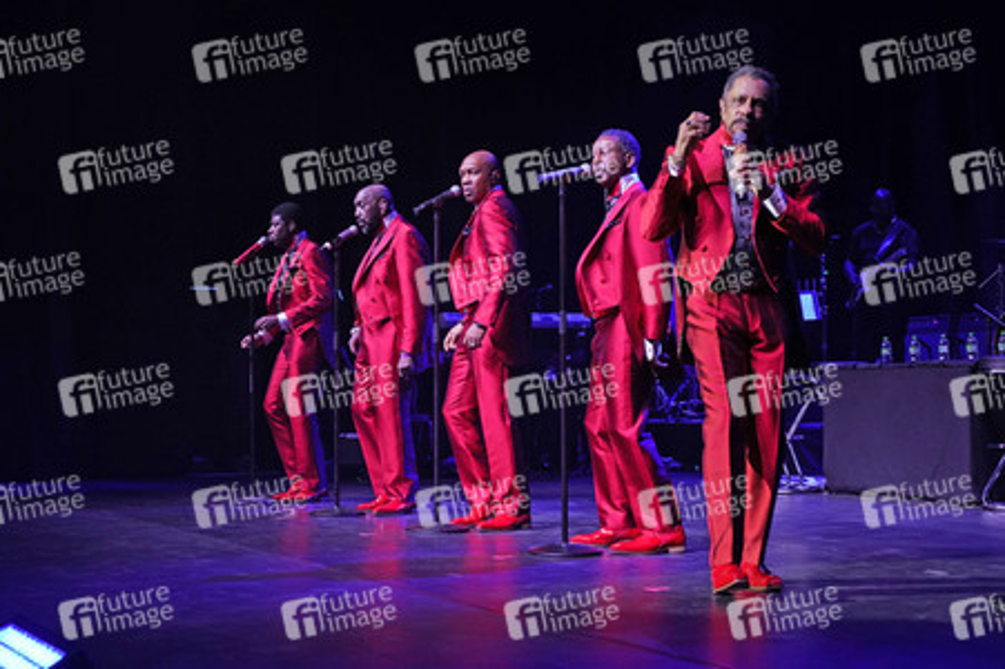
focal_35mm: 57
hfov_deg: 35.1
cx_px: 502
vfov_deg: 23.7
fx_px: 1590
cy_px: 334
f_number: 5.6
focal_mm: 57
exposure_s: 1/160
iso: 1600
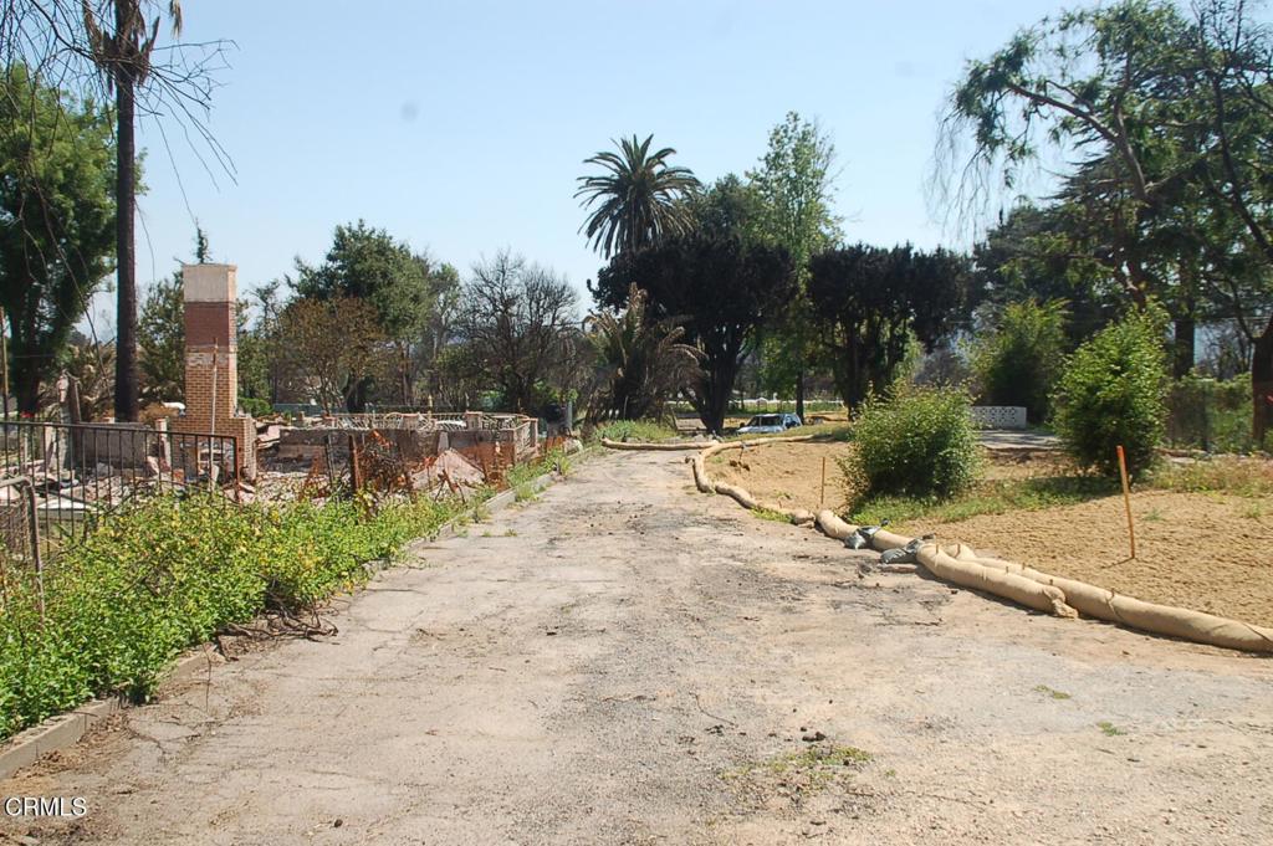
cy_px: 423
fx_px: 1325
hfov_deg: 51.3
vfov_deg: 35.4
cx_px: 636
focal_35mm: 38
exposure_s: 1/320
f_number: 9
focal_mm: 25
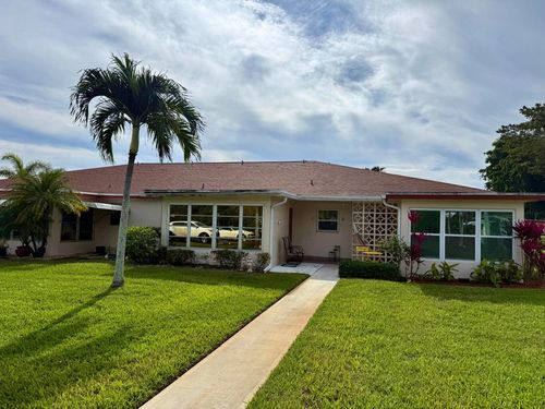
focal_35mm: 24
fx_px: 378
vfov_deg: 56.8
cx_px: 272
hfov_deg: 71.6
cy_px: 204
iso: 64
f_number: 1.78
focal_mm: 6.76
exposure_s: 1/14286
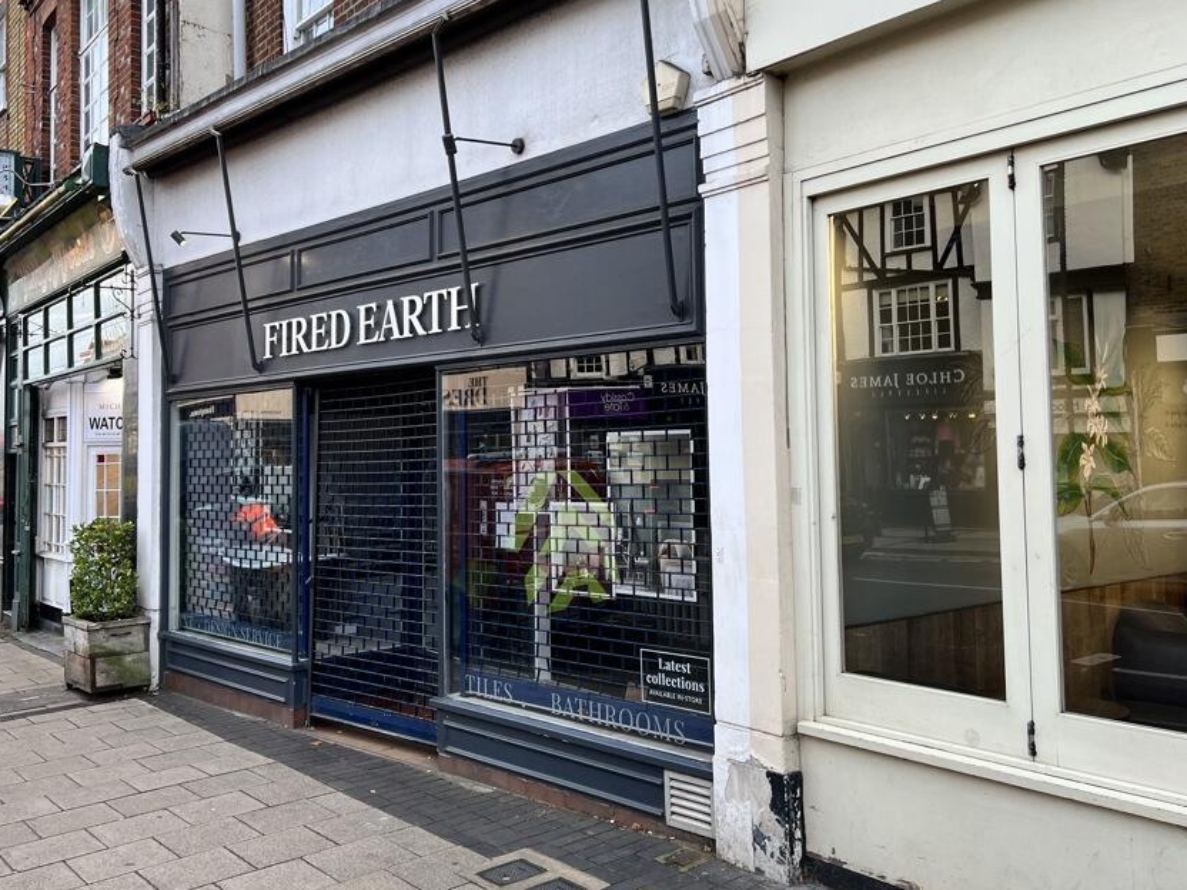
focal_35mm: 32
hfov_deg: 56.8
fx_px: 1097
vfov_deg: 44.1
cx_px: 574
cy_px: 399
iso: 40
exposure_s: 1/164
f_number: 1.5
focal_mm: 5.7
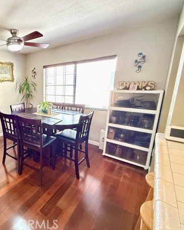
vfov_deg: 83.3
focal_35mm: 19
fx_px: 129
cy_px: 112
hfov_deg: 61.8
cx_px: 25
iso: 800
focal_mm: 2.22
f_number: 2.2
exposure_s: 1/60
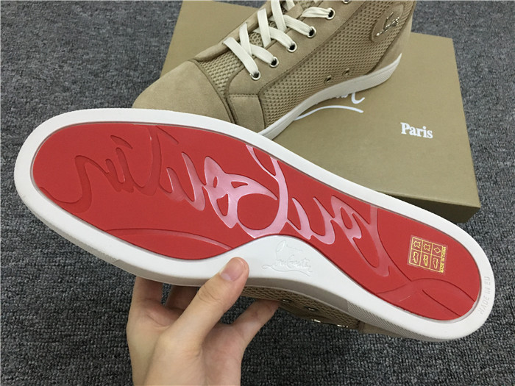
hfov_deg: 61.7
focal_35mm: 29
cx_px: 258
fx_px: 431
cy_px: 193
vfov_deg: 48.2
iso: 200
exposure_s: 1/25
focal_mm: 4.15
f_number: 2.2
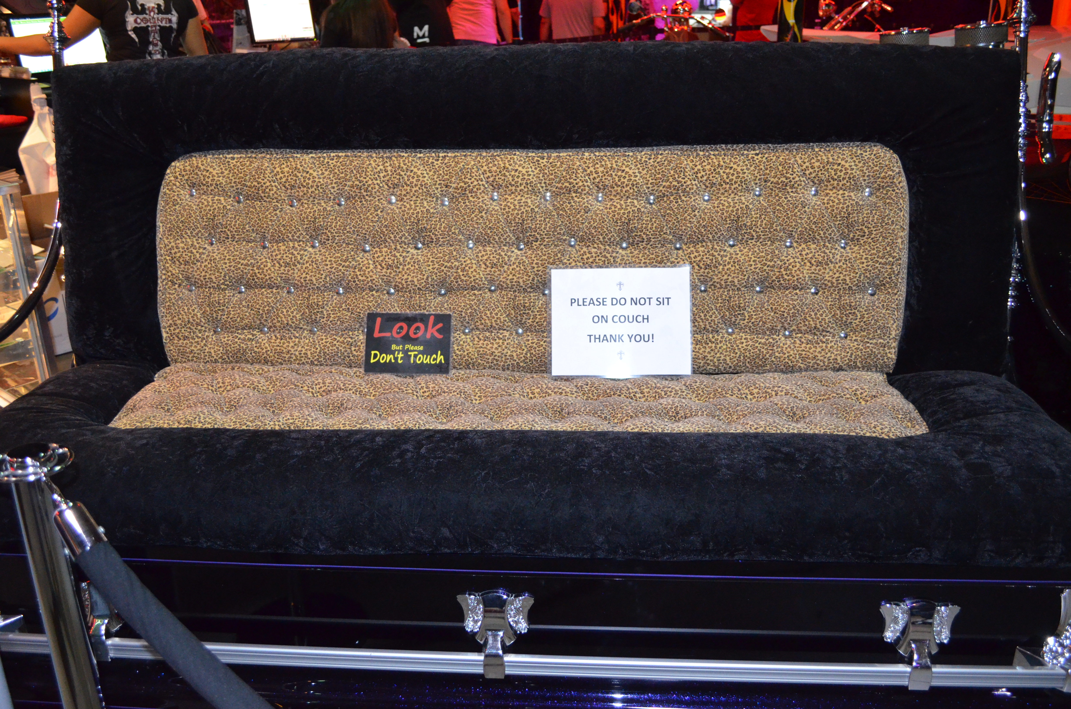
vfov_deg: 39.8
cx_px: 536
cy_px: 354
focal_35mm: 33
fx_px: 980
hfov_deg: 57.3
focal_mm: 22
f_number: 3.8
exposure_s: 1/60
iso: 3200
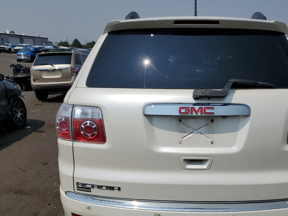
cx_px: 192
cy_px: 125
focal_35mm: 37
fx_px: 308
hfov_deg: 49.3
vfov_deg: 38.6
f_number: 1.5
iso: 51
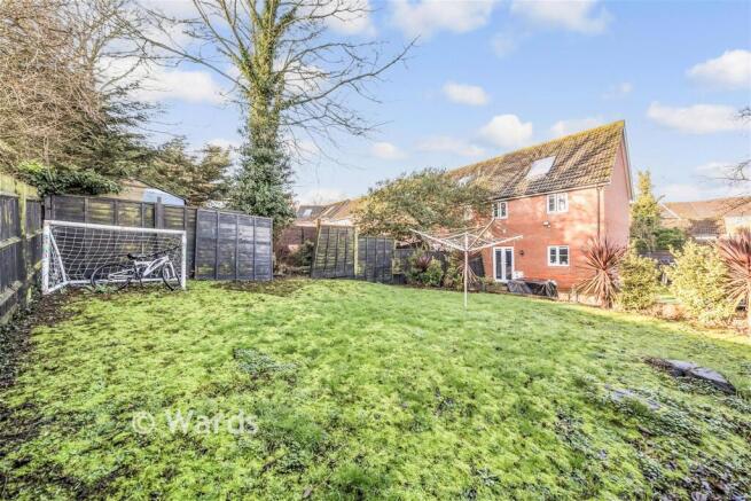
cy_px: 250
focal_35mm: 12
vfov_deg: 90.0
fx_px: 250
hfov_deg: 112.6
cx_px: 376
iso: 400
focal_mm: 12
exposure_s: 1/100
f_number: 8
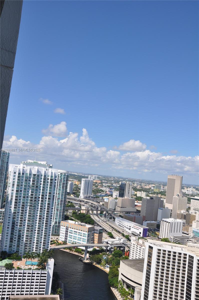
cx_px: 100
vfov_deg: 59.6
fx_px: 262
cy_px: 150
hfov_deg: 41.6
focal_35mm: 32
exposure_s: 1/400
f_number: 10
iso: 200
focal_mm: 21
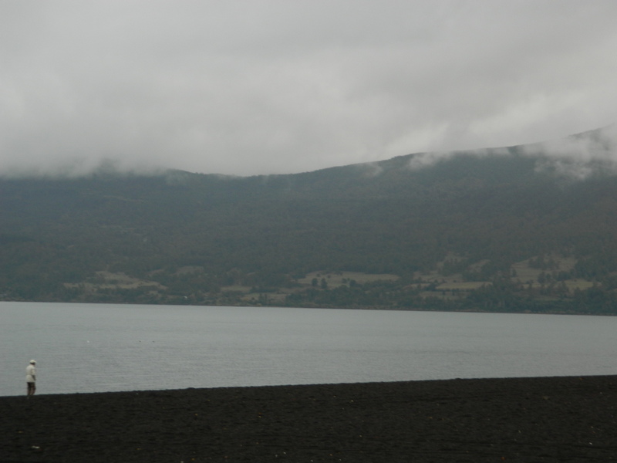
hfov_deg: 23.3
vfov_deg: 17.6
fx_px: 1497
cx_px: 308
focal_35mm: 84
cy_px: 232
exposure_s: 1/50
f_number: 4.2
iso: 80
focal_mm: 15.1
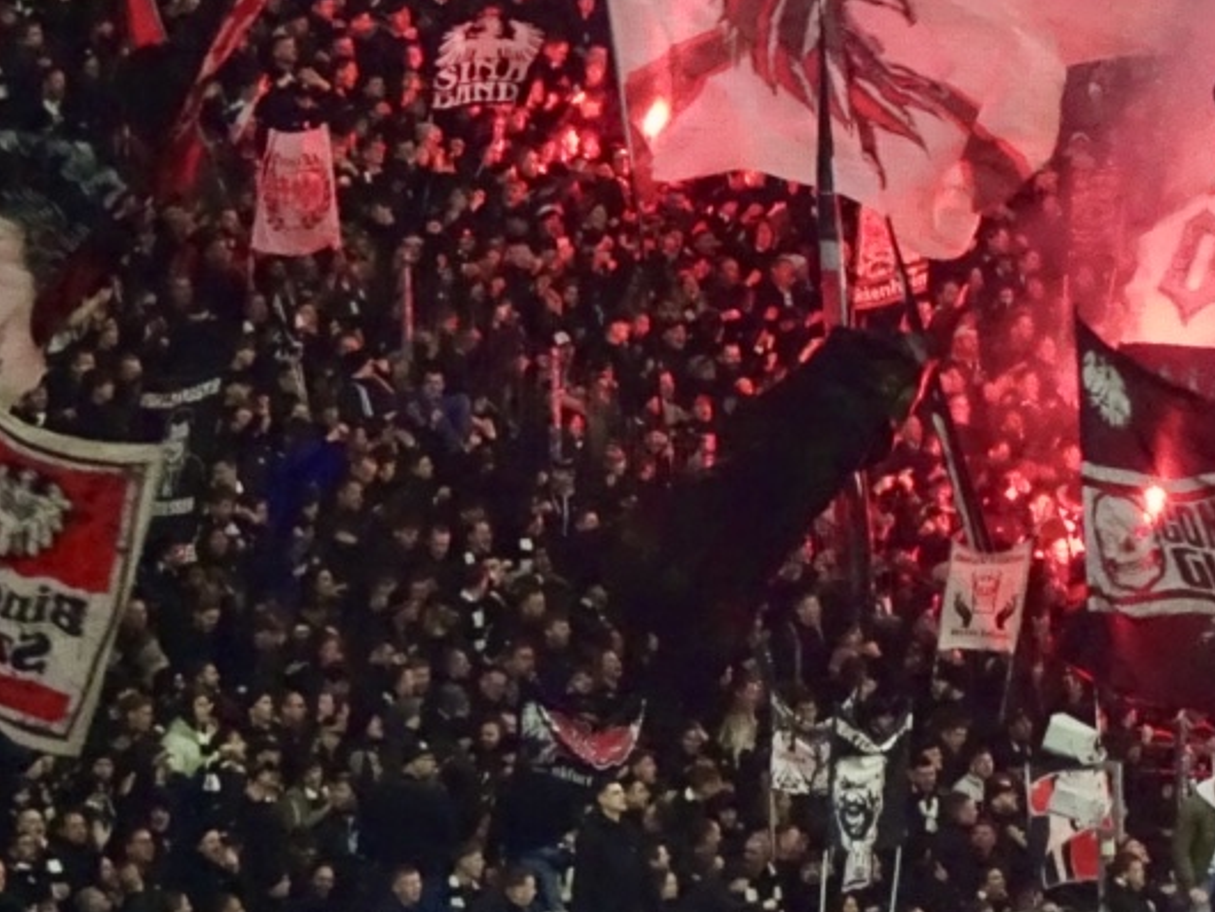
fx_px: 12115
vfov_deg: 4.3
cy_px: -108
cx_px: 1575
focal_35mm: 345
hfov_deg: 5.7
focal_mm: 21.66
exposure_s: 1/80
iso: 800
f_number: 5.6
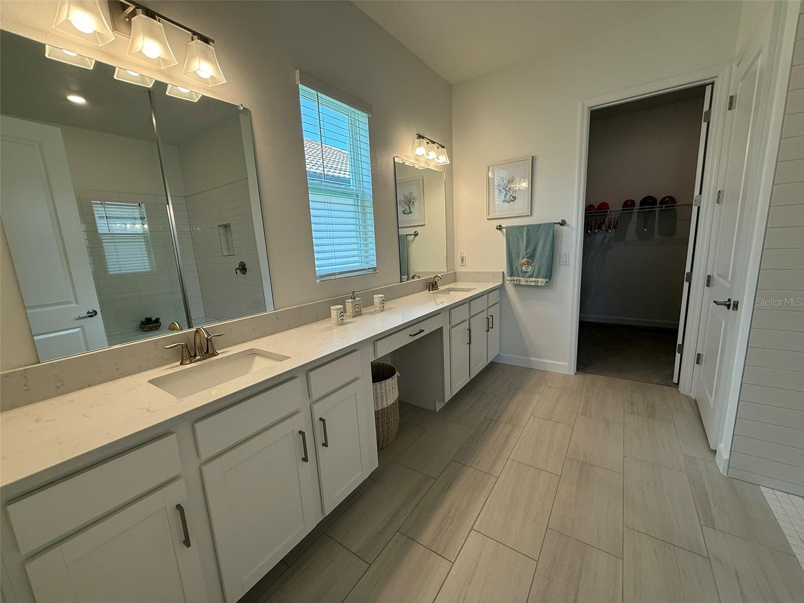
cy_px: 302
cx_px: 402
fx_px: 325
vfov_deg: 85.7
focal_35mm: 14
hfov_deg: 102.1
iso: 80
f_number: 2.2
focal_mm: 2.22
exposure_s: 1/120
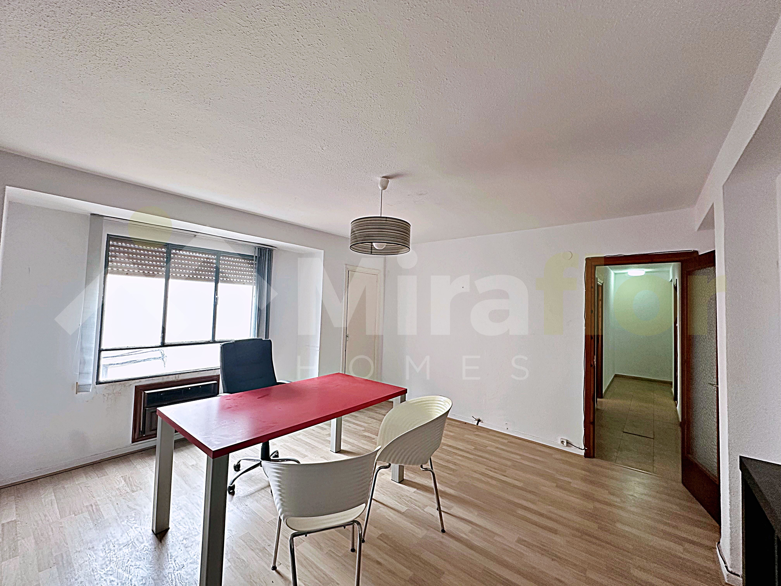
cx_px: 390
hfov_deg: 102.1
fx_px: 316
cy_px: 293
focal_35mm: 14
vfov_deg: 85.7
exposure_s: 1/99
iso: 250
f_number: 2.2
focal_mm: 2.22
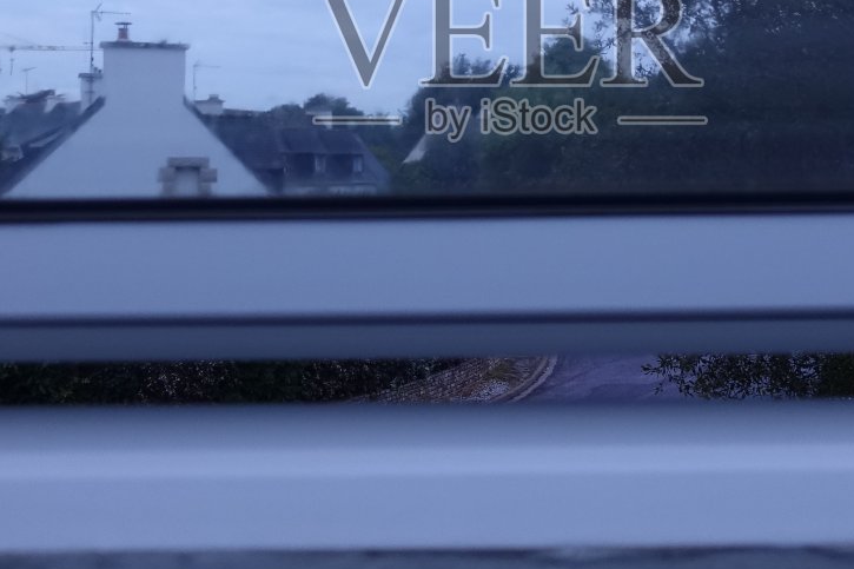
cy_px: 63
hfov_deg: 37.4
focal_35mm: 53
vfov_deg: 24.8
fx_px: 1257
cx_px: 509
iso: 320
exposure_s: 1/30
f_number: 1.8
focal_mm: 8.8
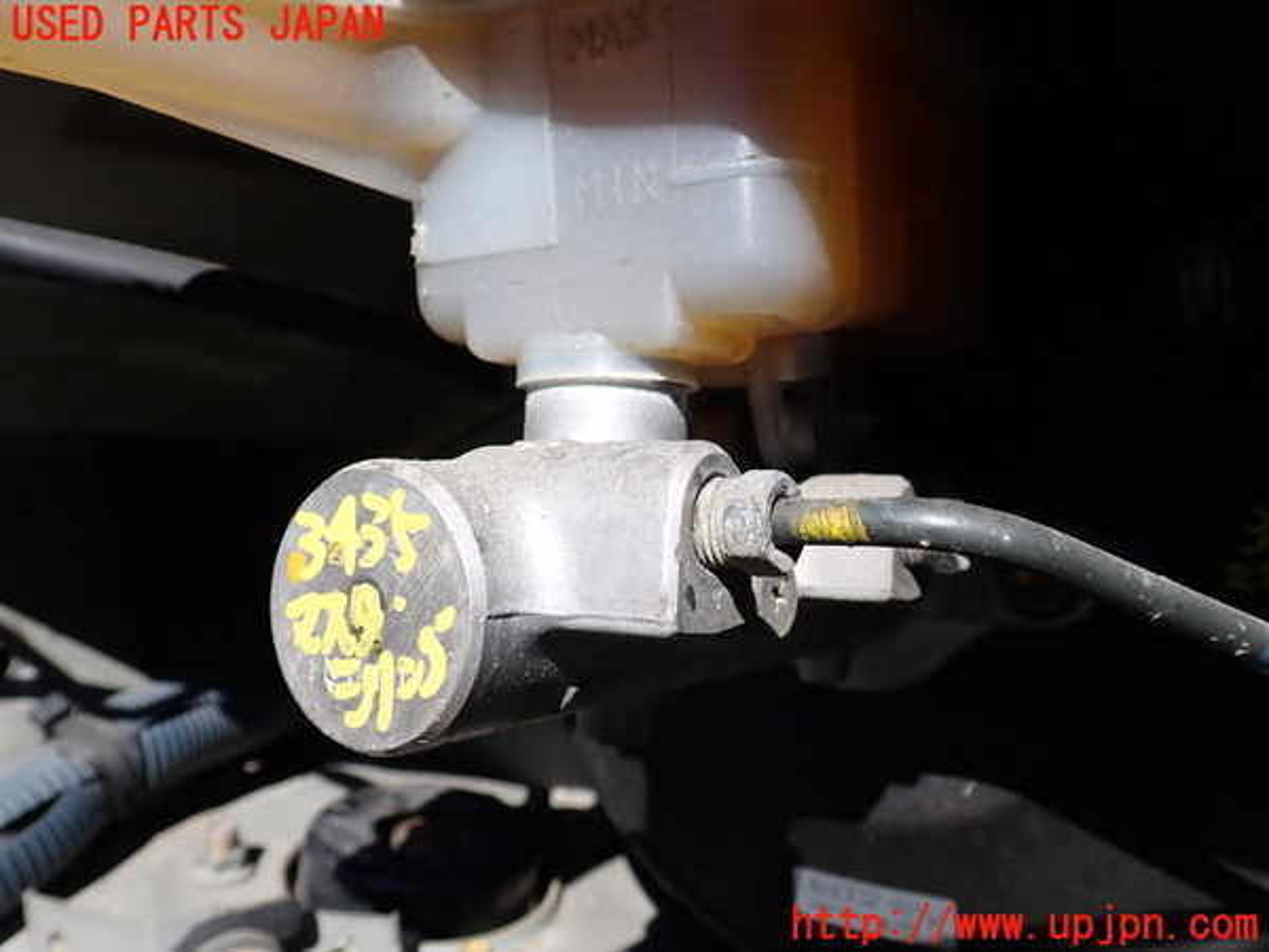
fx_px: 1100
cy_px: 476
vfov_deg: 46.8
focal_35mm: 30
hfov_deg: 60.0
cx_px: 634
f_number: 3.2
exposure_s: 1/640
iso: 100
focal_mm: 5.4
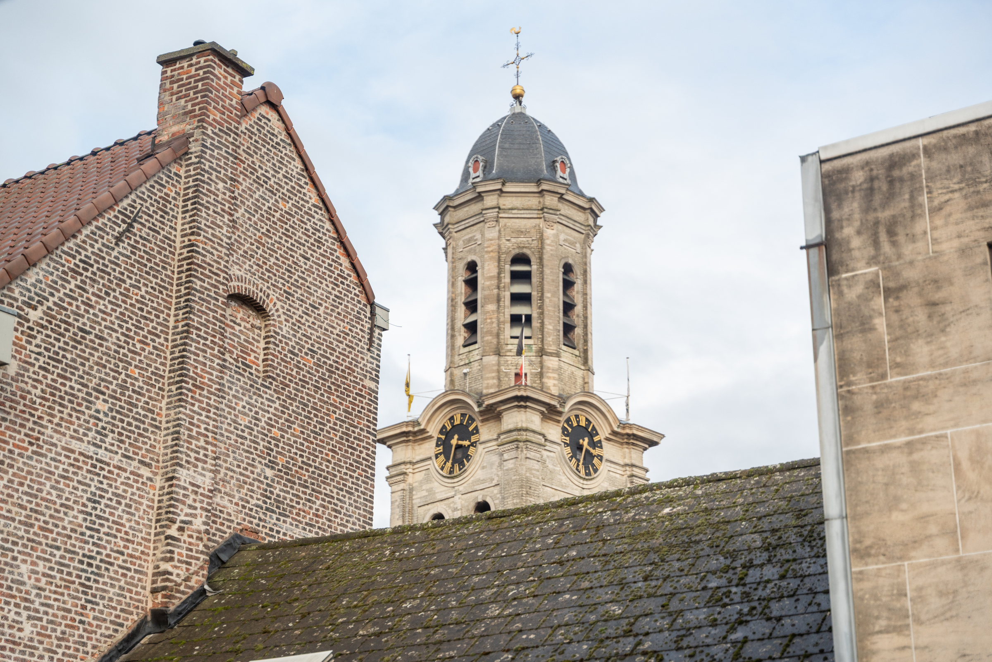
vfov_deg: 22.5
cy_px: 331
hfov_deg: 33.2
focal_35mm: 60
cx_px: 496
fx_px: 1664
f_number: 2.8
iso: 250
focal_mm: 60.4
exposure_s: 1/2500
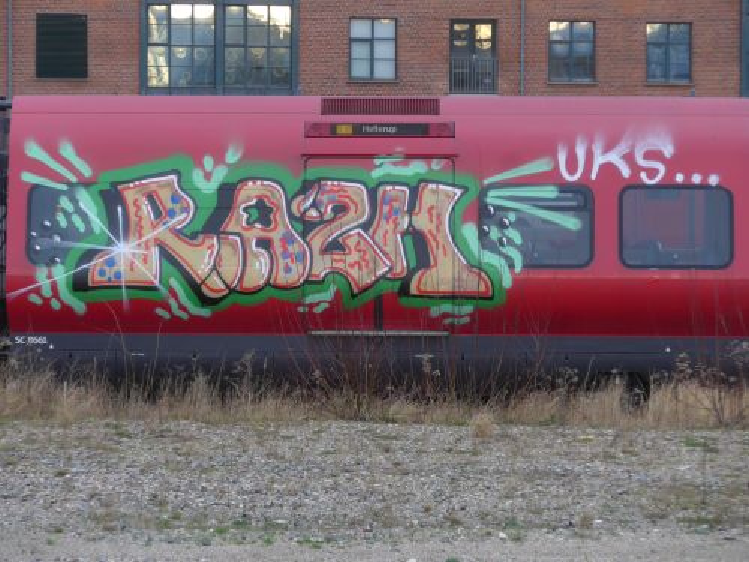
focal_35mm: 128
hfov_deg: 15.4
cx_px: 374
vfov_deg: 11.6
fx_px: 2770
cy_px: 281
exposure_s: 1/100
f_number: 5.4
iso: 200
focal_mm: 27.3
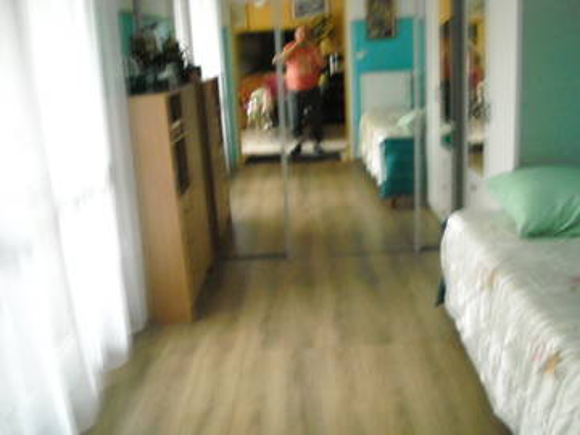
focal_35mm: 35
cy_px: 218
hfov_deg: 52.6
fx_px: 586
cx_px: 290
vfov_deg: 40.7
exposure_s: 1/3
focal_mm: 5.7
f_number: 2.8
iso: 800
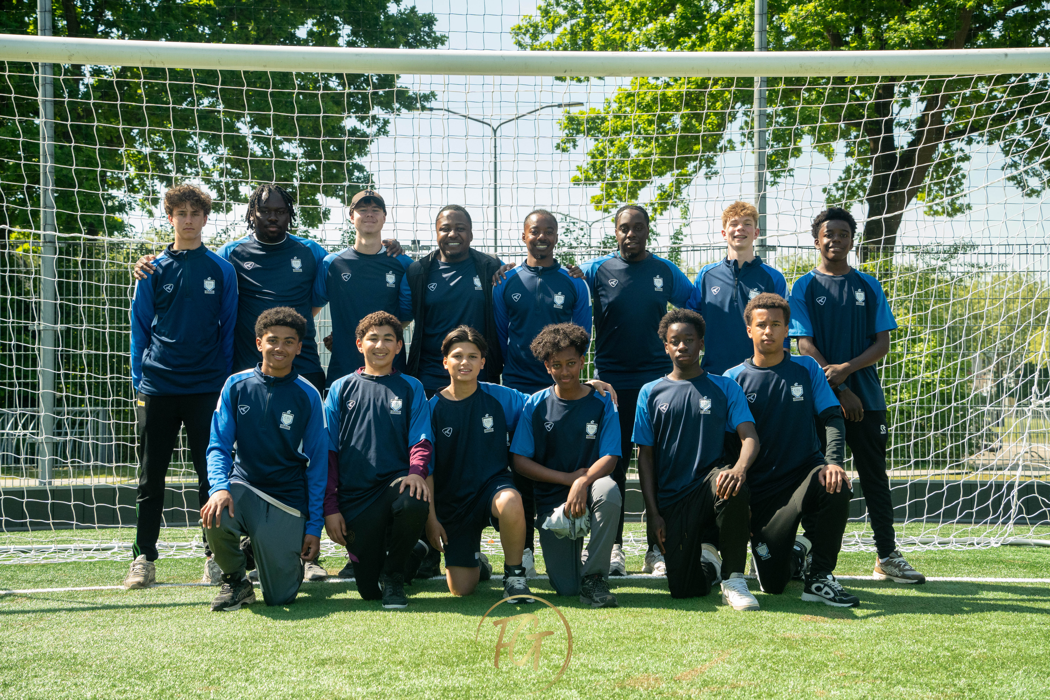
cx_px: 525
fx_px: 1487
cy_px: 350
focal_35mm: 51
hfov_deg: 38.9
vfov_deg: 26.5
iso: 2500
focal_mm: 51
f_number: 5.6
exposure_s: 1/800
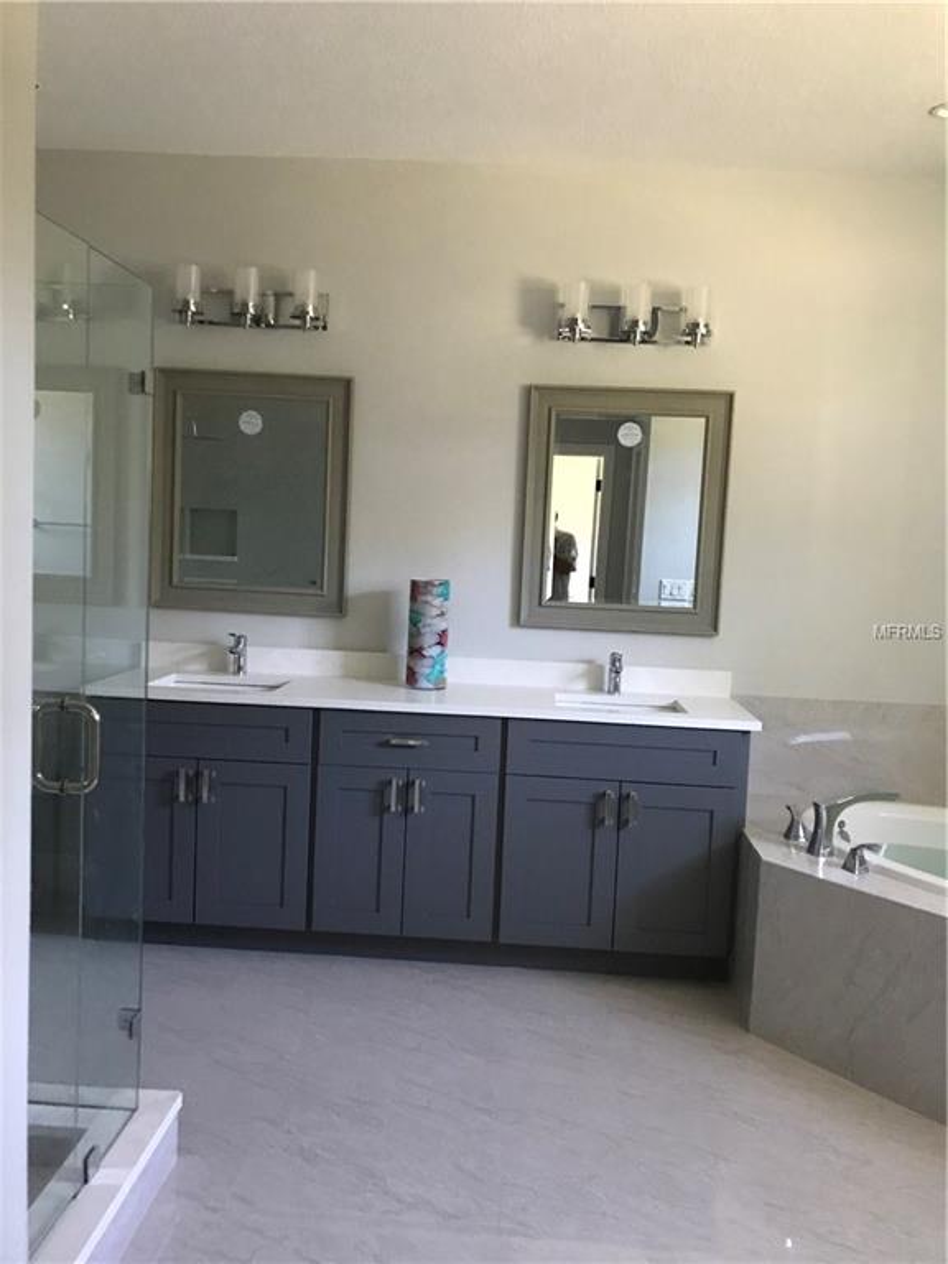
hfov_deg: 49.7
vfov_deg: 63.4
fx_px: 1022
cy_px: 632
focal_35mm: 28
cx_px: 474
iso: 100
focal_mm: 3.99
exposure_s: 1/15
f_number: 1.8
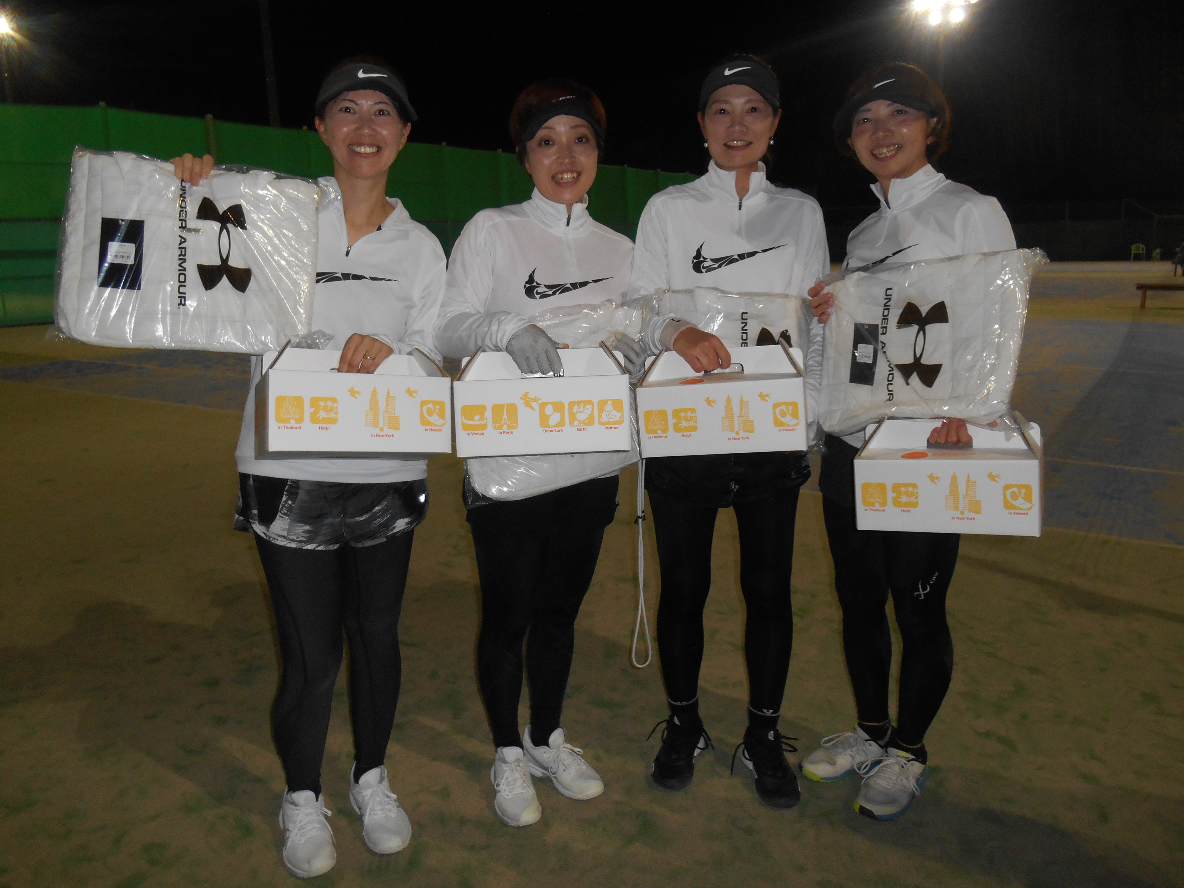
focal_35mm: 26
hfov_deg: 67.3
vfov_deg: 53.1
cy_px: 444
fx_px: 889
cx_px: 592
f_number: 3.4
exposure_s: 1/25
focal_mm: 4.7
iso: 200
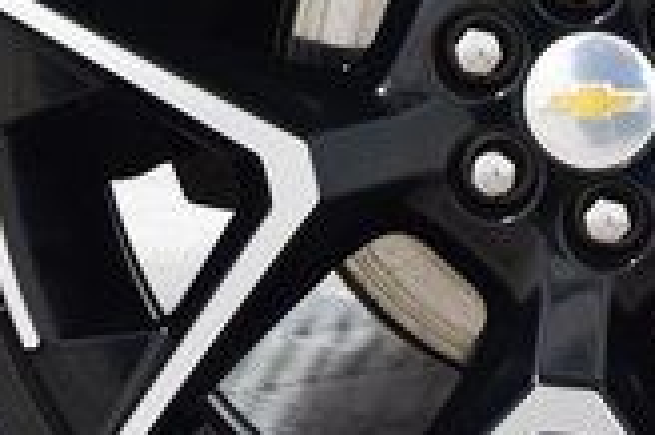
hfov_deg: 9.7
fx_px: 3835
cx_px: 615
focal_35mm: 211
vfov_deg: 6.5
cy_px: 78
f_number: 3.5
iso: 1600
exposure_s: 1/60
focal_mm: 36
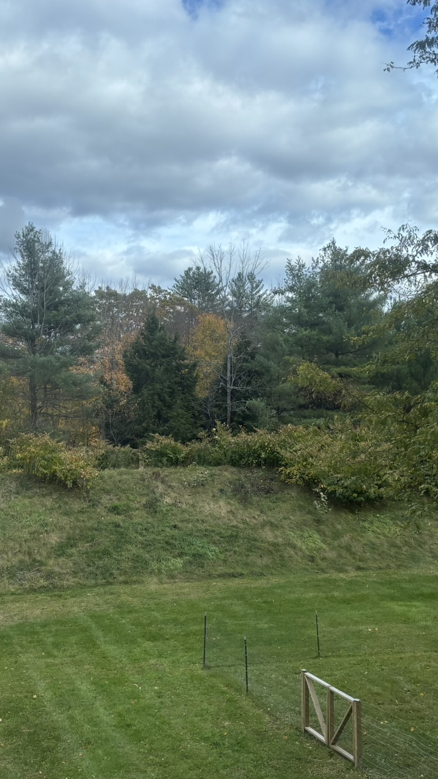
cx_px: 134
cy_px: 375
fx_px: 888
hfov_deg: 27.5
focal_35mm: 43
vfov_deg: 47.3
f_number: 1.6
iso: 50
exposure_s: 1/1522
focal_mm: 5.96
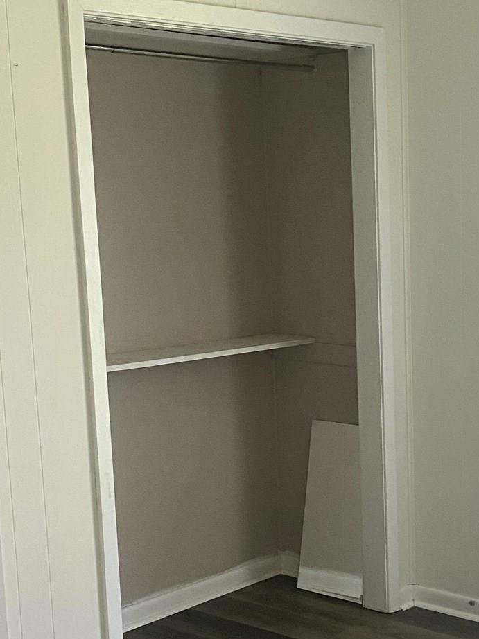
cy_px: 399
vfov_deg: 29.7
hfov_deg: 22.4
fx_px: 1200
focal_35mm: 65
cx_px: 360
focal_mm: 4.25
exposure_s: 1/98
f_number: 1.8
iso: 125
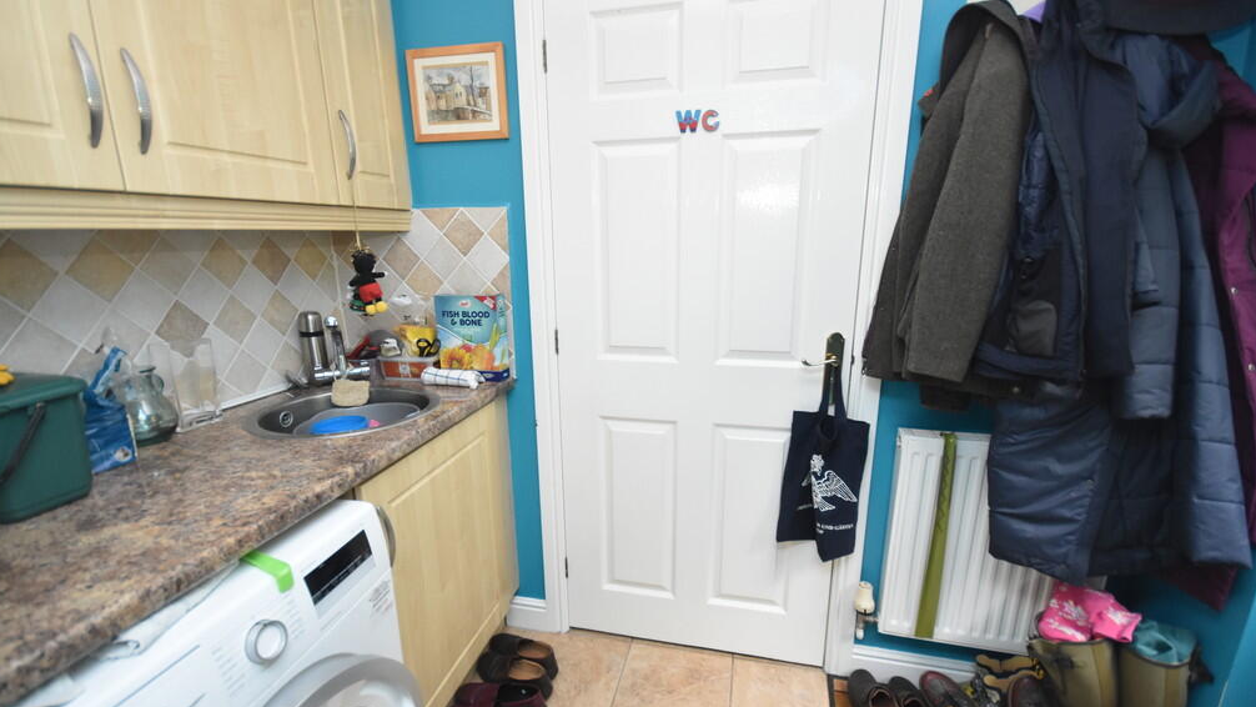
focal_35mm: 16
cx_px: 619
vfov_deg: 67.0
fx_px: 533
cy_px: 377
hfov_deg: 99.4
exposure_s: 1/60
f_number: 4
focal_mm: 10
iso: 1600
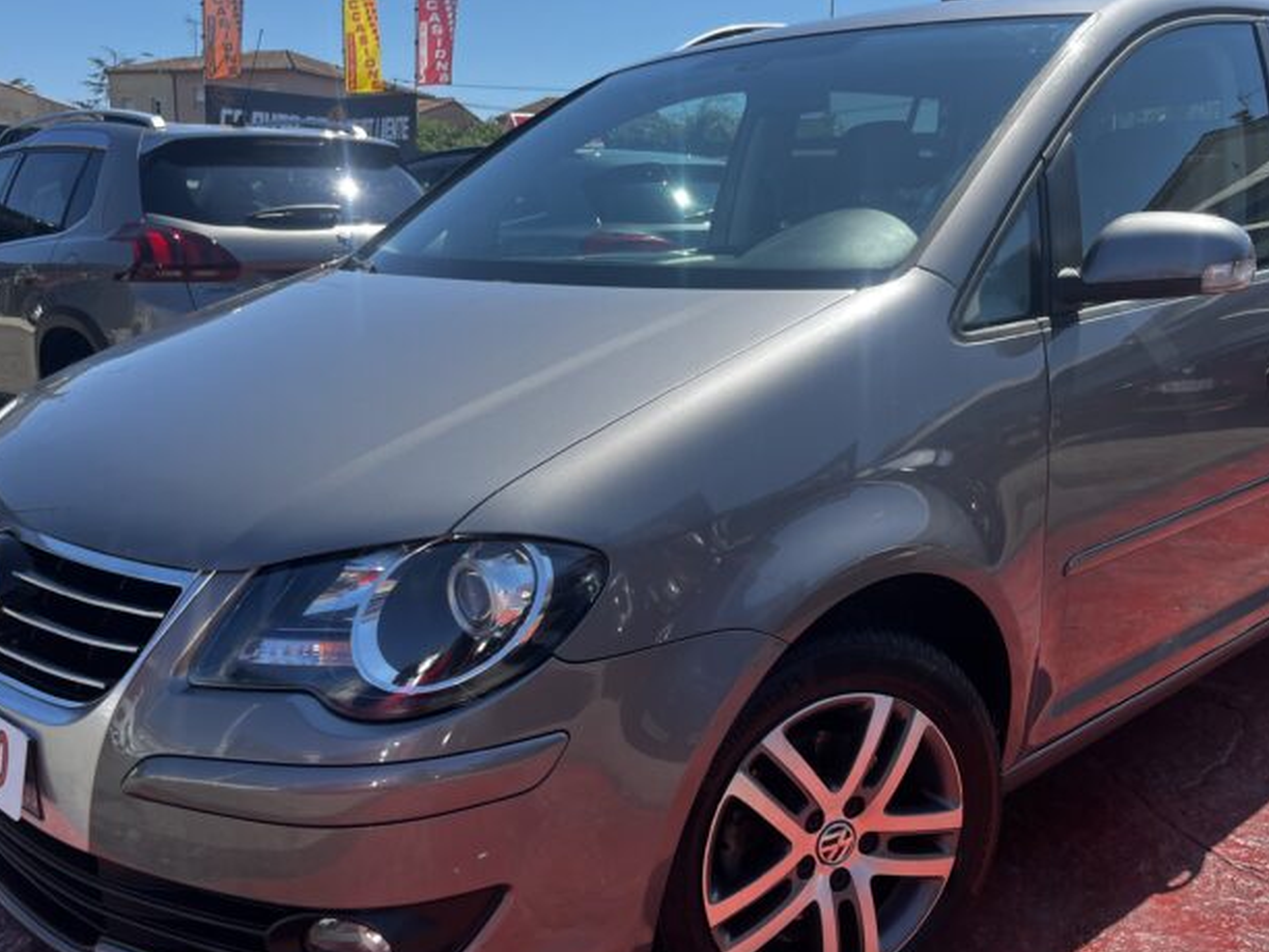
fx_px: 1246
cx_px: 684
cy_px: 568
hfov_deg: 53.9
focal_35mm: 34
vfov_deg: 41.6
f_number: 1.6
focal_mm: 5.1
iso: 50
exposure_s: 1/1600
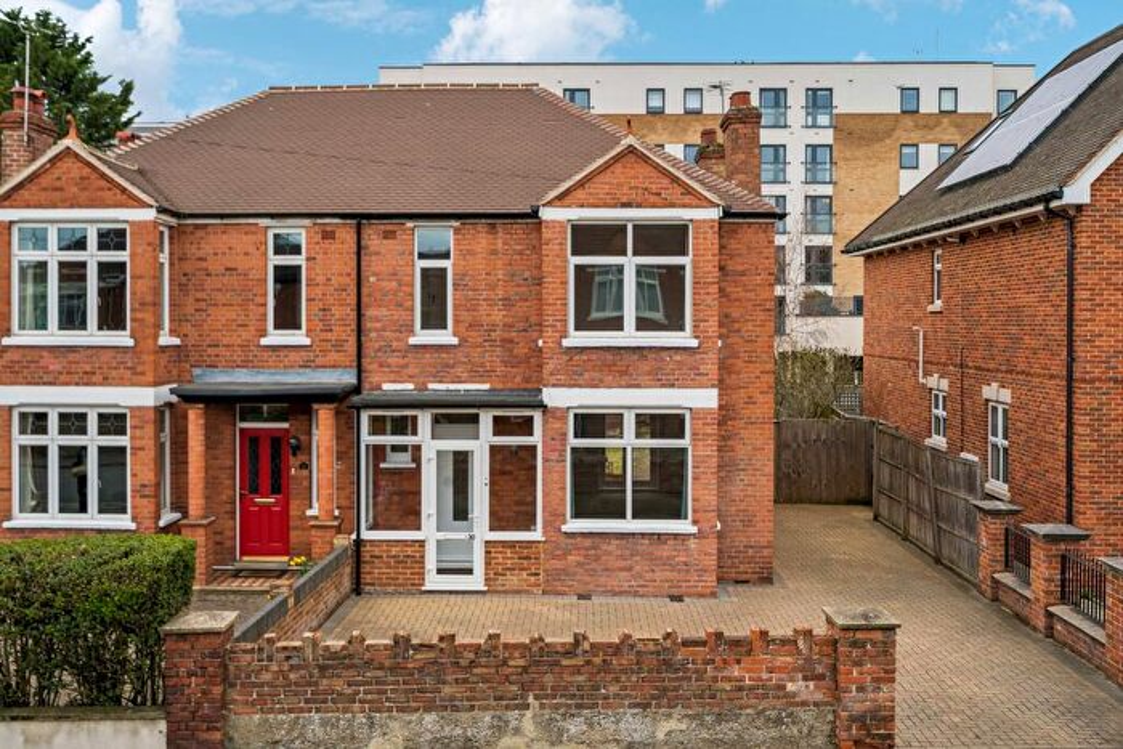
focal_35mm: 35
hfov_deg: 54.4
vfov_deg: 37.9
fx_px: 1092
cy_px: 374
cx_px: 562
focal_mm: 35
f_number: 9
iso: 320
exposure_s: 1/200
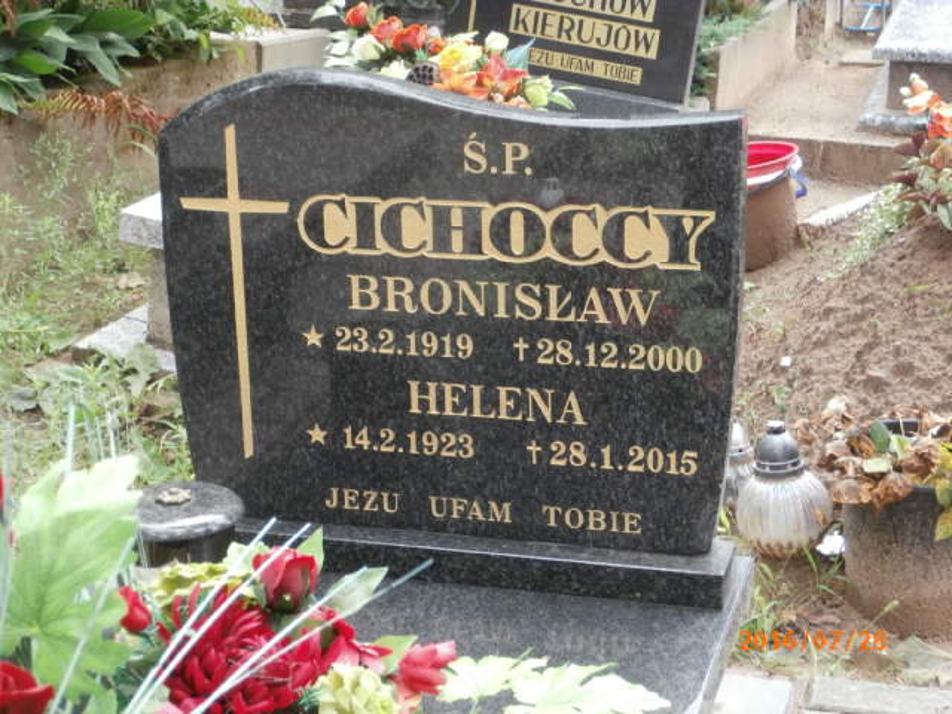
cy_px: 357
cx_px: 476
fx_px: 1870
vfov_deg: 21.6
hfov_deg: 28.6
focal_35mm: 68
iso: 200
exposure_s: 1/50
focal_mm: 12.1
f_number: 4.7
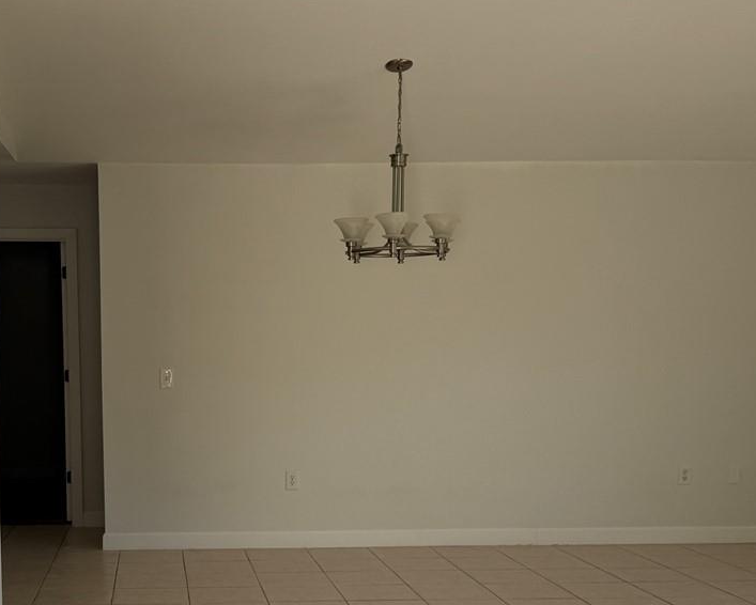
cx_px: 206
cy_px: 460
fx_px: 1186
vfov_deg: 28.2
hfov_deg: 34.7
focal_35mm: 53
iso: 80
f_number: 1.78
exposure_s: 1/858
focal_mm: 6.76
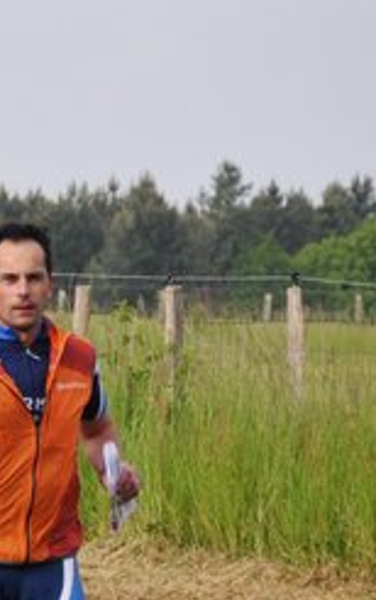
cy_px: 389
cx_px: -105
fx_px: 7304
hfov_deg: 2.9
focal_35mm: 446
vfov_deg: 4.7
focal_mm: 90
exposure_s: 1/1000
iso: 450
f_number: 5.3
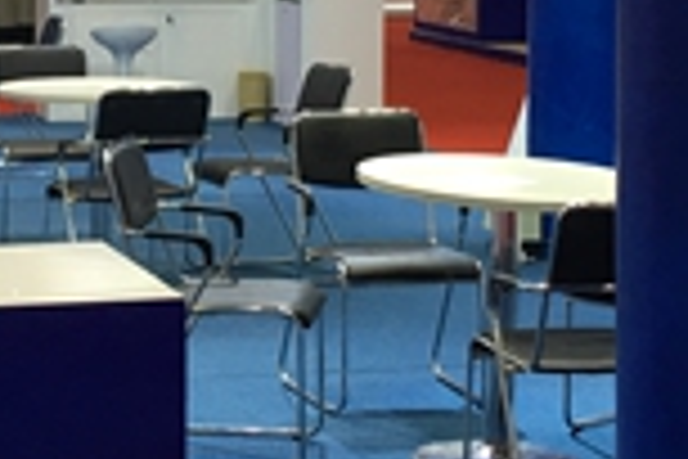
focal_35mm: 118
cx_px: 157
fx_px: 2255
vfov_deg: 11.4
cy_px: -81
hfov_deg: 17.2
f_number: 2.2
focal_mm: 4.15
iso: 25
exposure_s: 1/33
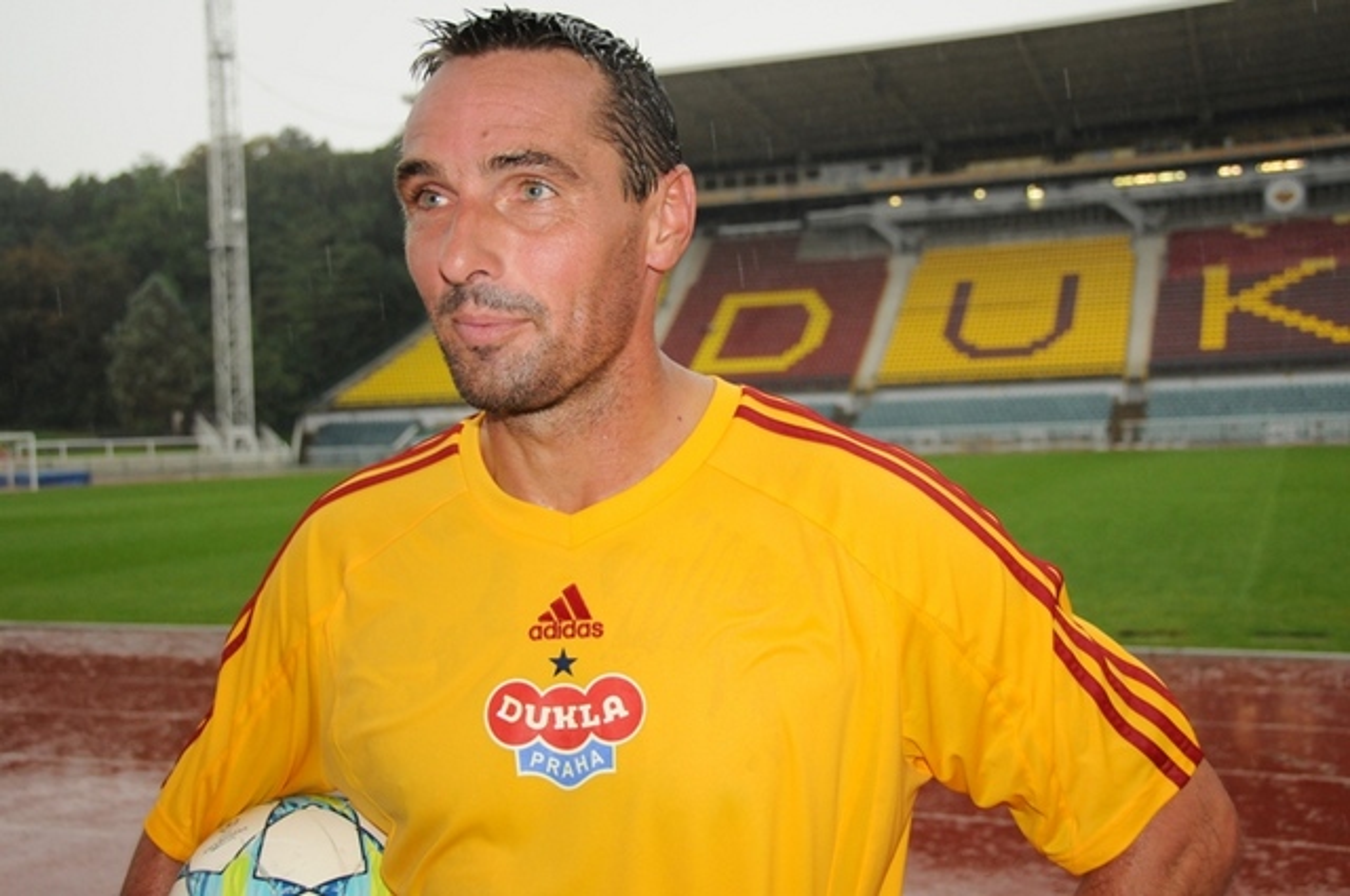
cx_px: 675
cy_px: 448
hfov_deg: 49.6
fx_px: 1461
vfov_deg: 34.1
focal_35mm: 39
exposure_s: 1/250
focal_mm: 26
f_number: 4
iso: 1000
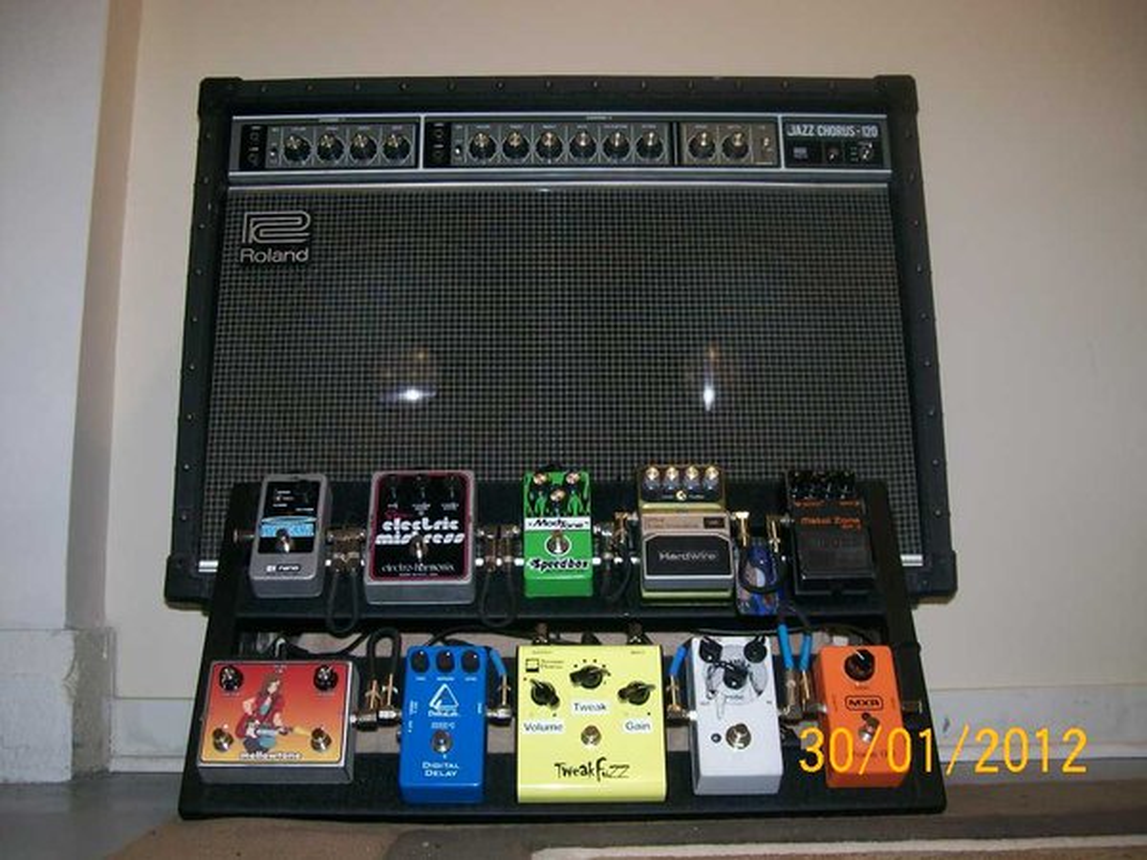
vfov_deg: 39.7
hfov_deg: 51.4
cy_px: 430
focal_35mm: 36
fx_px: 1193
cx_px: 574
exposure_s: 1/64
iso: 80
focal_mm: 6
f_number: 2.7
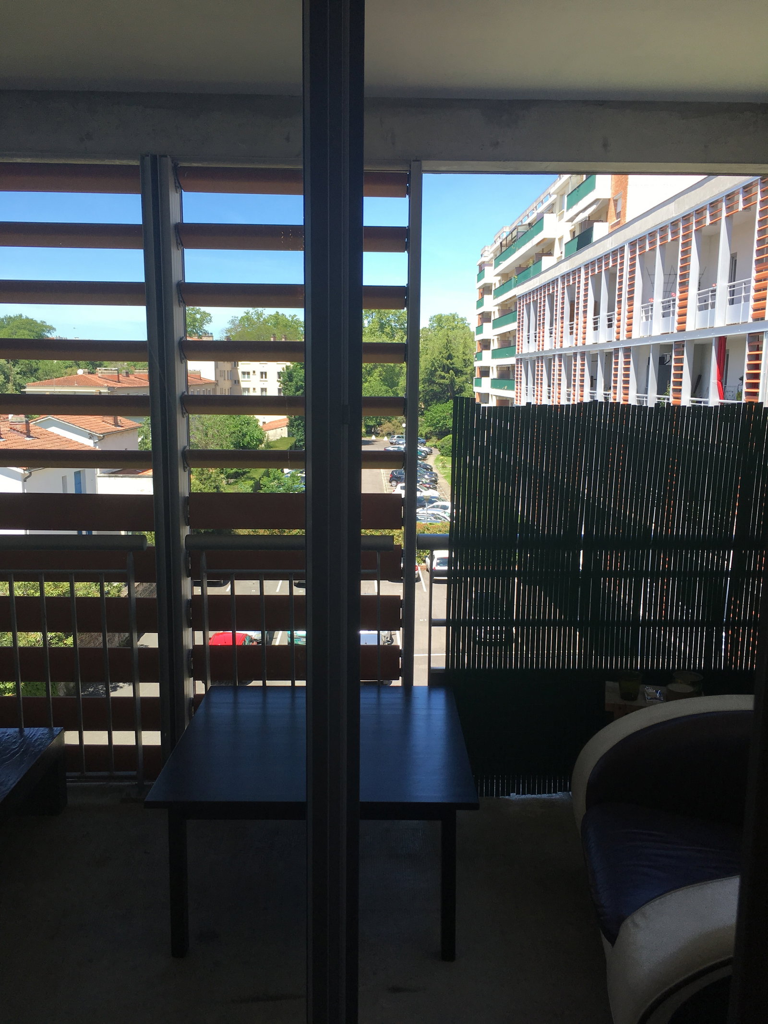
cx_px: 384
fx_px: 858
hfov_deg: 48.2
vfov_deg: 61.7
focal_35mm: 29
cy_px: 512
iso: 25
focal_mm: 4.15
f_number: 2.2
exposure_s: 1/460
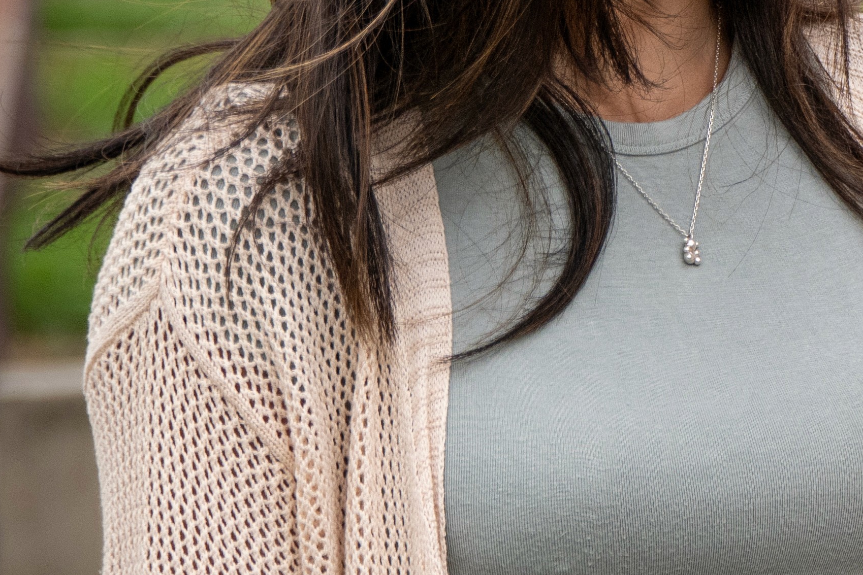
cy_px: 37
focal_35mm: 243
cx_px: 1776
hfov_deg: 8.0
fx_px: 5825
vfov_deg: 5.6
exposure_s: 1/800
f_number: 2.8
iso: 400
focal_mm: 50
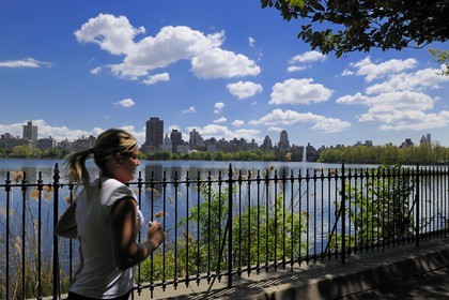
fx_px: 299
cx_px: 224
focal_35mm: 24
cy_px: 150
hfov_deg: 73.7
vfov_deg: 53.1
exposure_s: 1/500
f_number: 9
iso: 200
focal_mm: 24
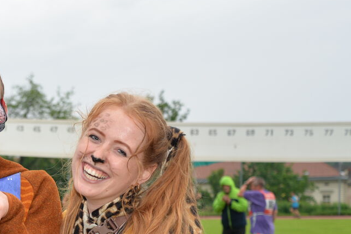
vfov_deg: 15.2
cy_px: 243
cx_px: -16
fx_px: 858
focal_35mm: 88
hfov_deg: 22.1
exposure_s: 1/60
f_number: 4
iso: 400
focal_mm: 35
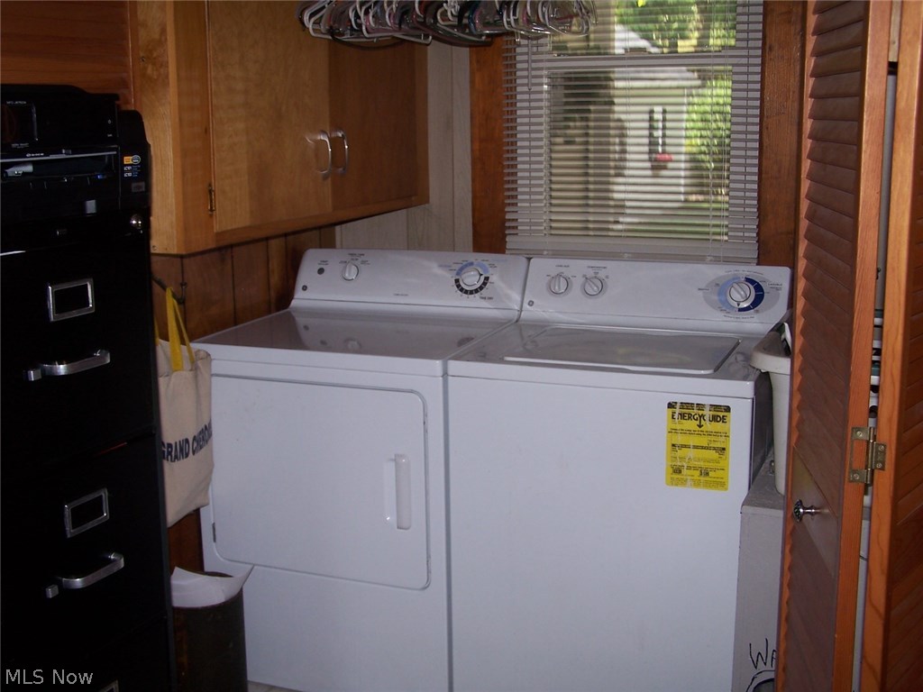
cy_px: 346
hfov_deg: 43.9
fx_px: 1147
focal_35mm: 43
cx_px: 462
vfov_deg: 33.6
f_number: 2.9
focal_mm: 7.1
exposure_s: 1/60
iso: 80
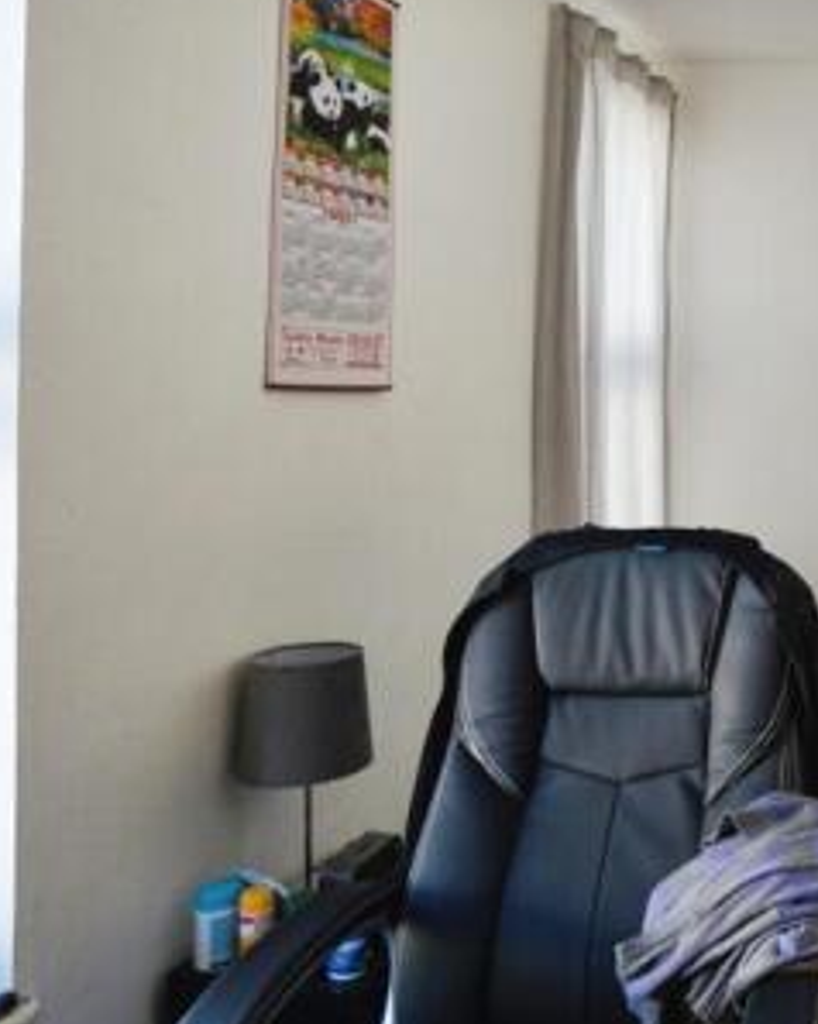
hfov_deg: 36.8
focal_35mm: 31
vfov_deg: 57.2
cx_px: 968
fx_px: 939
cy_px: 534
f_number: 4
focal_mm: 10
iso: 320
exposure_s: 1/160
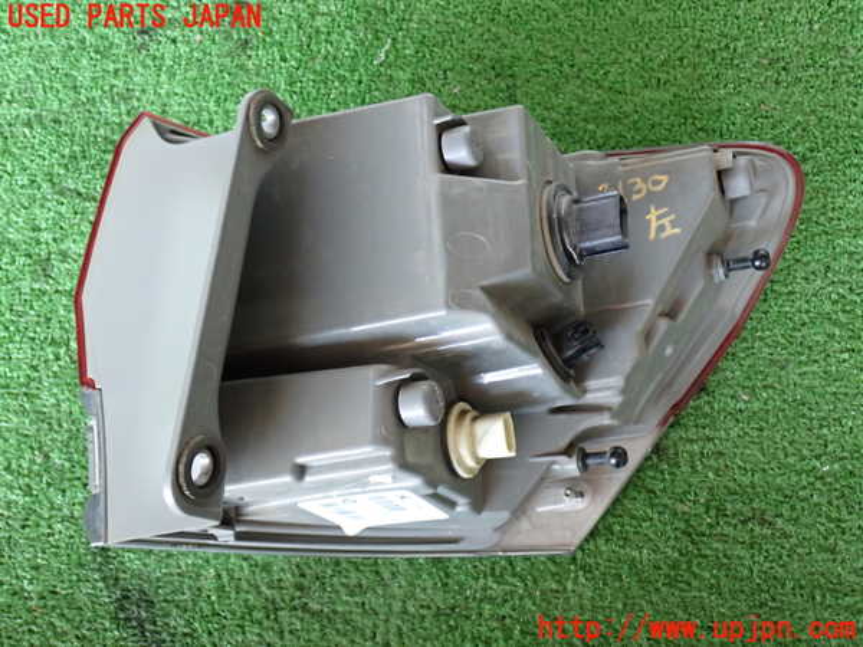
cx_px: 432
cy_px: 324
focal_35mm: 38
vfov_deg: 37.7
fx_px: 947
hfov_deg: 49.0
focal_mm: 6.83
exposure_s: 1/40
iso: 500
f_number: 2.7
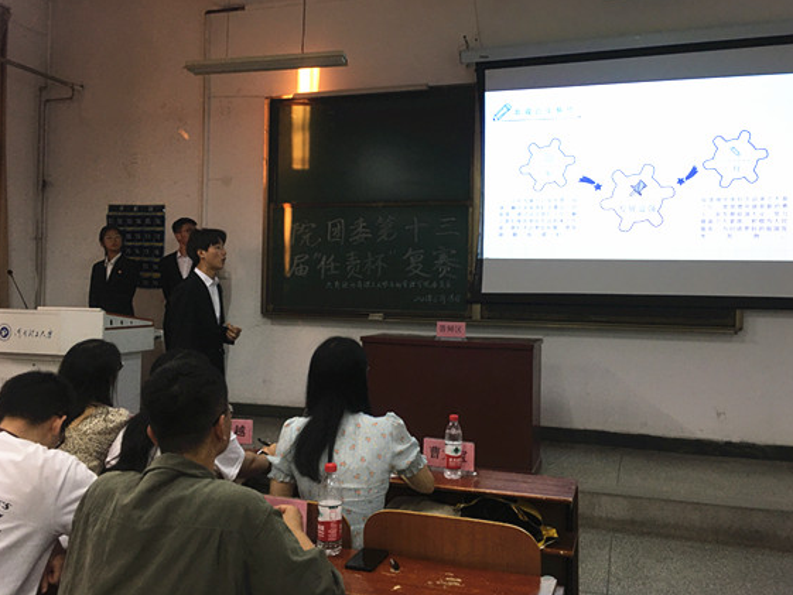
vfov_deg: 45.4
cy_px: 281
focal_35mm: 31
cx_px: 394
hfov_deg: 58.3
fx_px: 710
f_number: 2.2
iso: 50
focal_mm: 4.15
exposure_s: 1/17
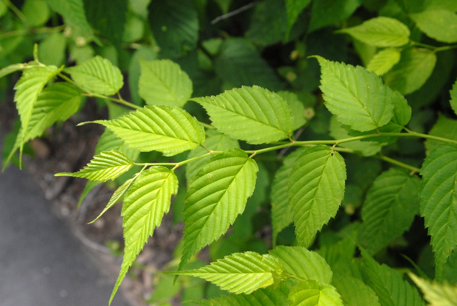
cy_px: 153
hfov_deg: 35.0
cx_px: 228
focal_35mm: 57
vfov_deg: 23.8
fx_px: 724
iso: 400
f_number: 8
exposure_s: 1/250
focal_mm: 38
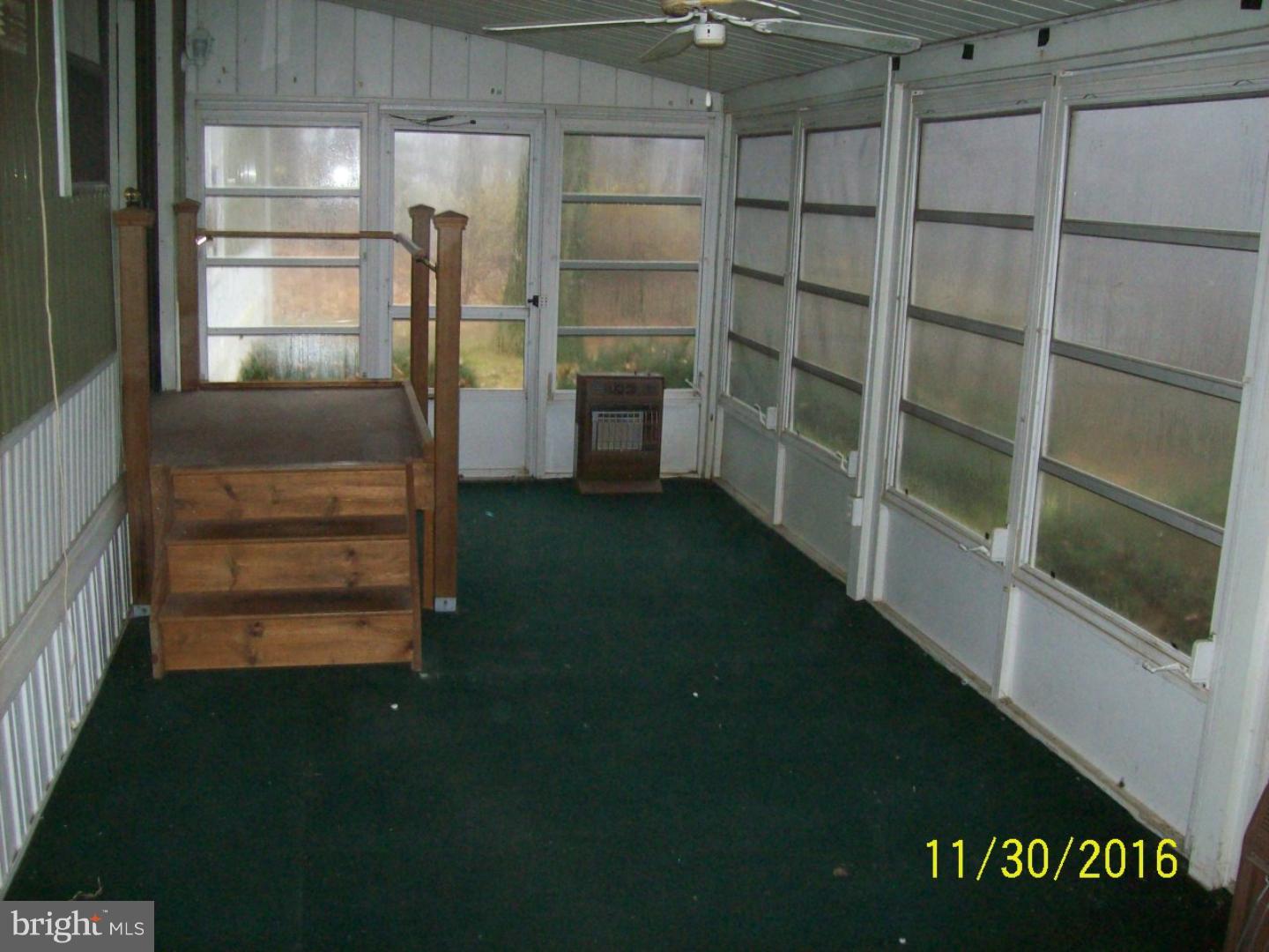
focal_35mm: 36
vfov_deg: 39.7
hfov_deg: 51.4
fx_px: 1320
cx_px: 634
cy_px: 476
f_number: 2.7
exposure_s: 1/64
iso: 200
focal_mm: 6
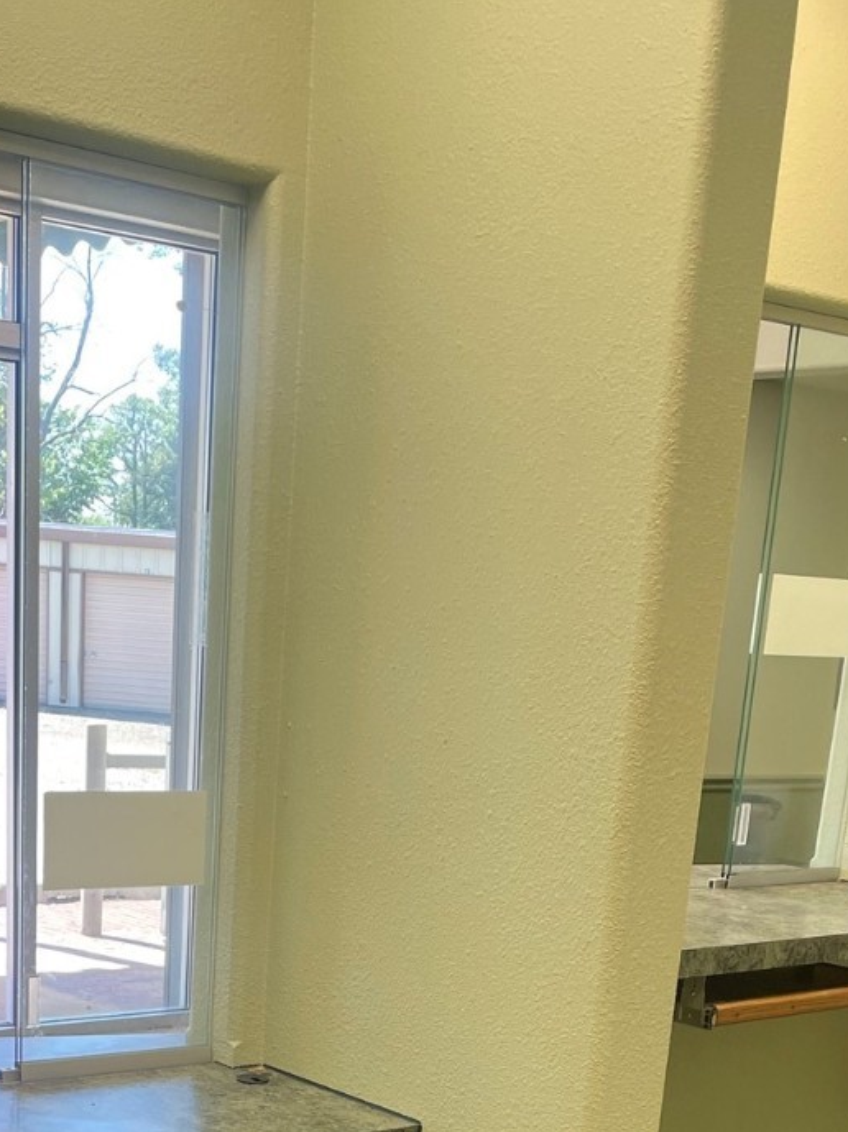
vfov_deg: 30.2
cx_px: 371
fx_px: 1896
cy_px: 1206
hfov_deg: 25.2
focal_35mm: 58
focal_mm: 4.2
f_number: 1.6
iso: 64
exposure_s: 1/120
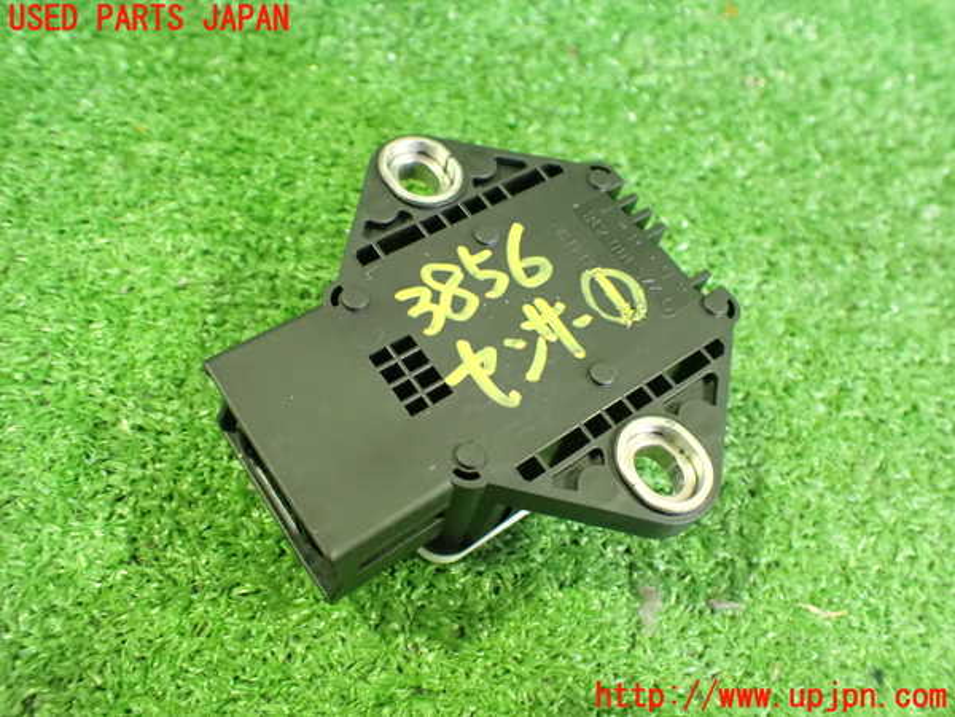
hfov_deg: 60.0
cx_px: 478
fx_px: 828
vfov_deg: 46.8
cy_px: 358
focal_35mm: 30
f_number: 2.3
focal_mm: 5.4
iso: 1600
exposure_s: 1/30
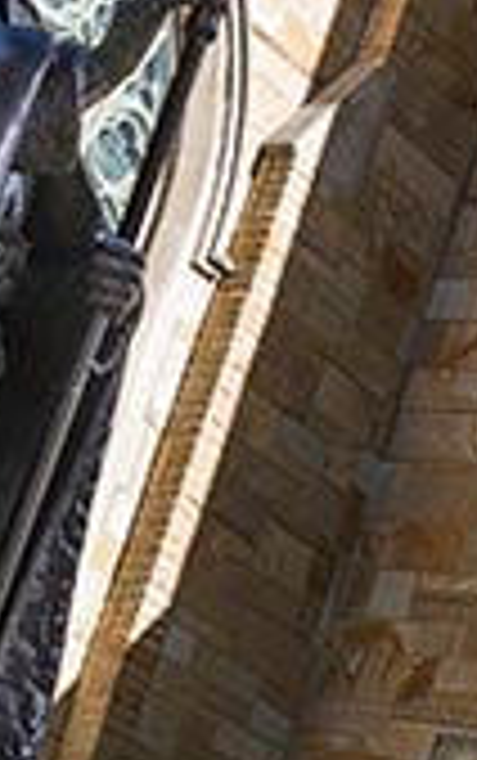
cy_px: 398
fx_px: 2324
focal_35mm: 112
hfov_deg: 11.5
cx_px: -99
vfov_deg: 18.6
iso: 200
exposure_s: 1/1000
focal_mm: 32
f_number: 6.7
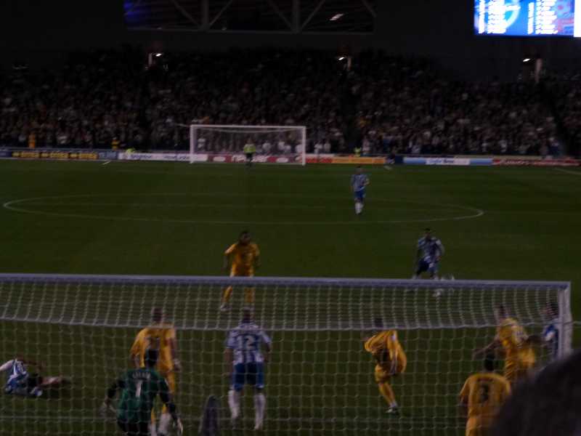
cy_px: 218
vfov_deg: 13.1
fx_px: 1897
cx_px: 290
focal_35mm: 113
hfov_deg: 17.4
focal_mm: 20.2
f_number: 5.1
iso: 250
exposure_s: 1/60
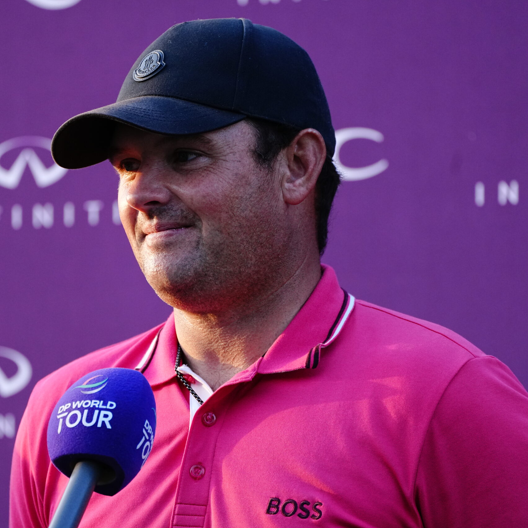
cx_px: 213
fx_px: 7144
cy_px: 264
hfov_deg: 4.2
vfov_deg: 4.2
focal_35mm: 414
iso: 2000
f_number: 5.6
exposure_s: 1/500
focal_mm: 324
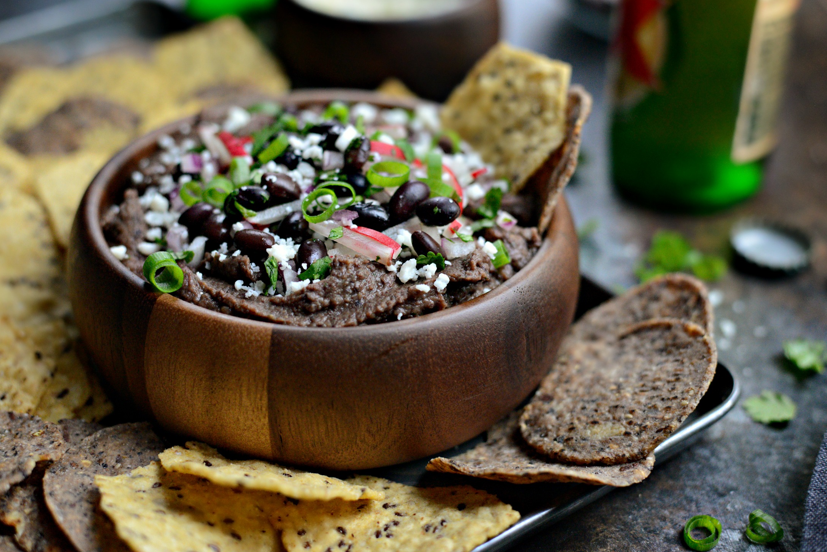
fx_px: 1172
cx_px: 414
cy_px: 275
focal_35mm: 51
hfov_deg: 38.9
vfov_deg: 26.5
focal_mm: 50
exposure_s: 1/640
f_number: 3.2
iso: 3200
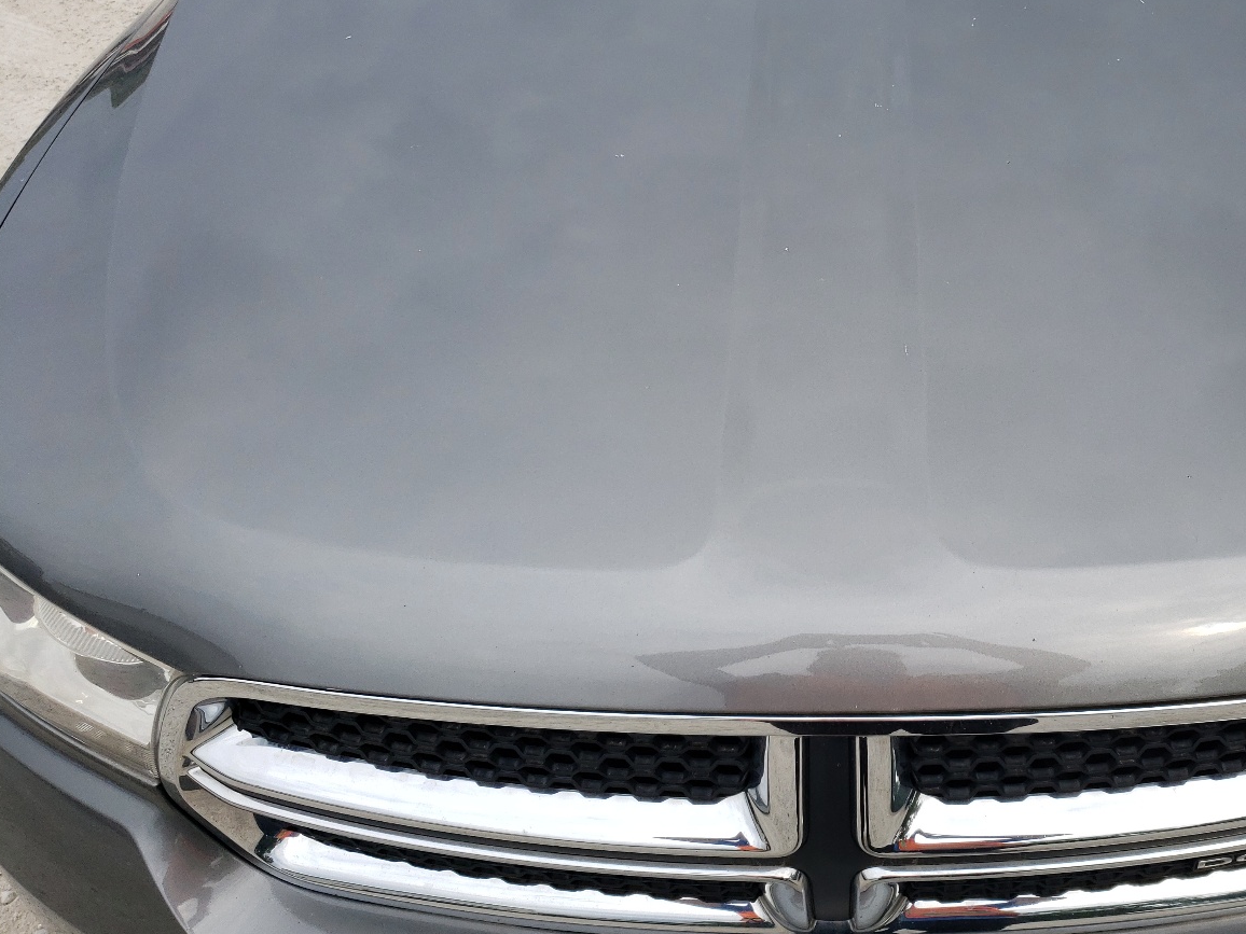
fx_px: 1296
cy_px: 375
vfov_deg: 39.5
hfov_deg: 50.3
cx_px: 849
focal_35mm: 36
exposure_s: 1/2500
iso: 50
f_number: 1.5
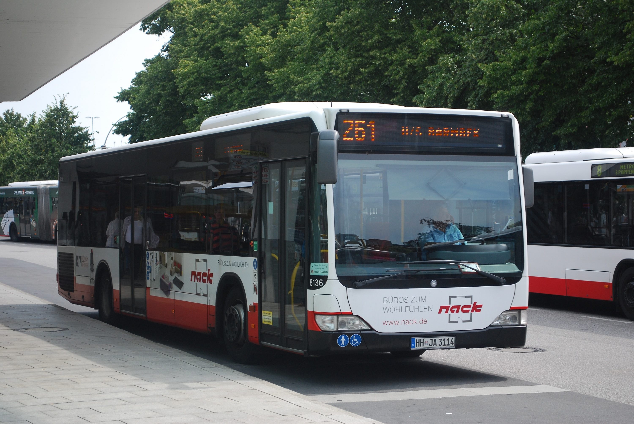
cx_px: 317
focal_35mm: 78
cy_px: 212
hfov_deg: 26.0
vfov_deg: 17.5
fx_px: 1375
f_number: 5.6
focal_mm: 52
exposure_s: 1/500
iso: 280
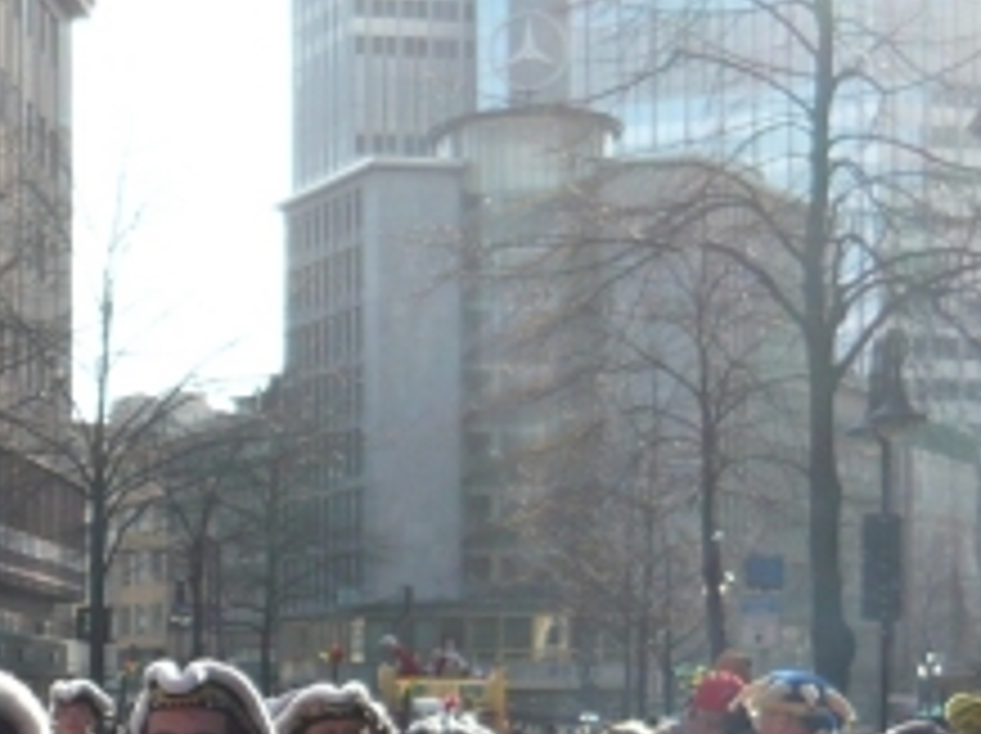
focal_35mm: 106
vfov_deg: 13.7
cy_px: 732
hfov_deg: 17.3
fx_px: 3001
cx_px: -333
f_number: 2.8
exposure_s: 1/500
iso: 100
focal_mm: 5.5
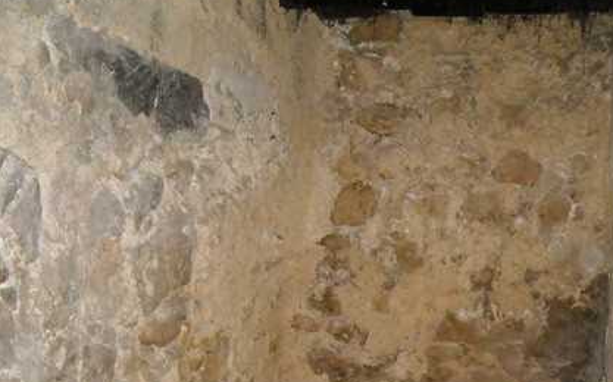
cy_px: 332
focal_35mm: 57
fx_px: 952
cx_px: 373
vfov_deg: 22.3
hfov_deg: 35.6
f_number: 2.8
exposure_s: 1/60
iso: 400
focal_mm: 5.7
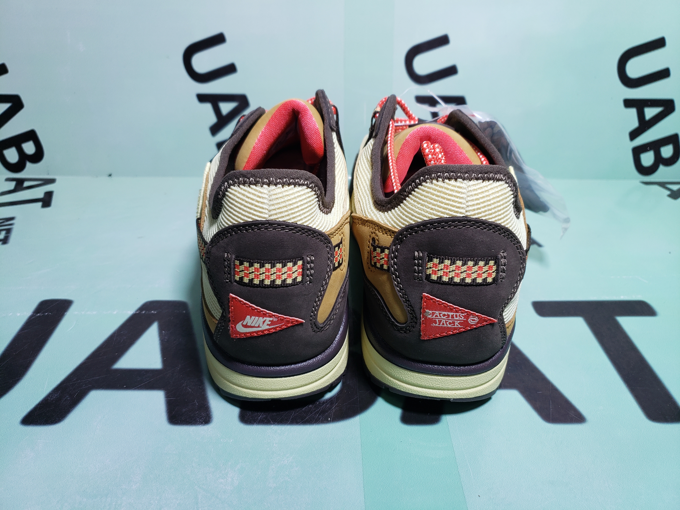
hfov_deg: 67.3
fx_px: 511
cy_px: 255
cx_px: 340
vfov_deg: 53.1
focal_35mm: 26
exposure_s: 1/223
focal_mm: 4.3
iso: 50
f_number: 1.5
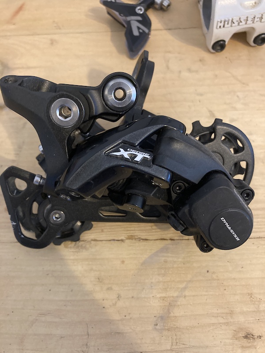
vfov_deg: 63.4
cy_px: 176
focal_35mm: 28
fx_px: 286
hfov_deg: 49.7
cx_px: 132
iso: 500
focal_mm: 3.99
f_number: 1.8
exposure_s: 1/30
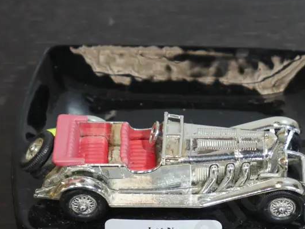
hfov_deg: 12.2
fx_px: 1419
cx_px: 234
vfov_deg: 9.2
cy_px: 212
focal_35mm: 161
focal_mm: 42
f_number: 5.6
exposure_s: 1/100
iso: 1600
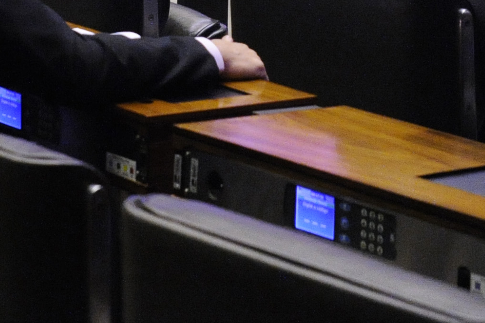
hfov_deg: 10.7
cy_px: -289
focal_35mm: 192
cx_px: 80
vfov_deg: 6.9
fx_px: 2585
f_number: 5
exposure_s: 1/160
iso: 5000
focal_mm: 46
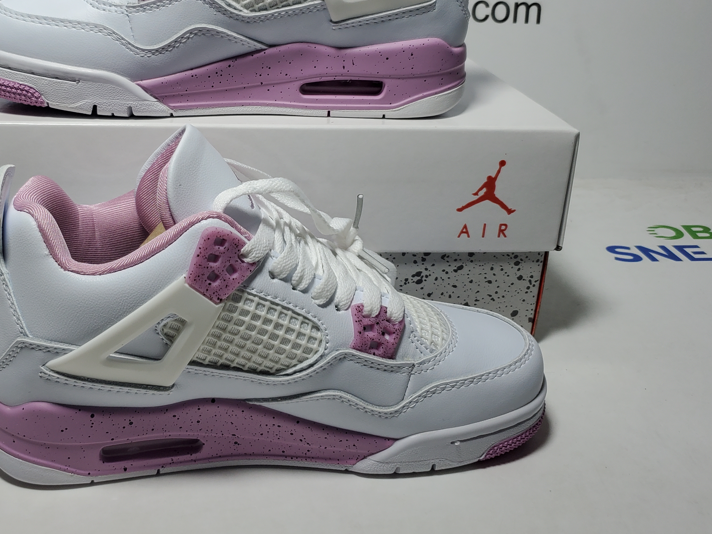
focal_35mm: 40
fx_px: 823
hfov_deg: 46.5
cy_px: 169
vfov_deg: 35.5
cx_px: 283
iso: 50
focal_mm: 4.3
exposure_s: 1/628
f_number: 1.5
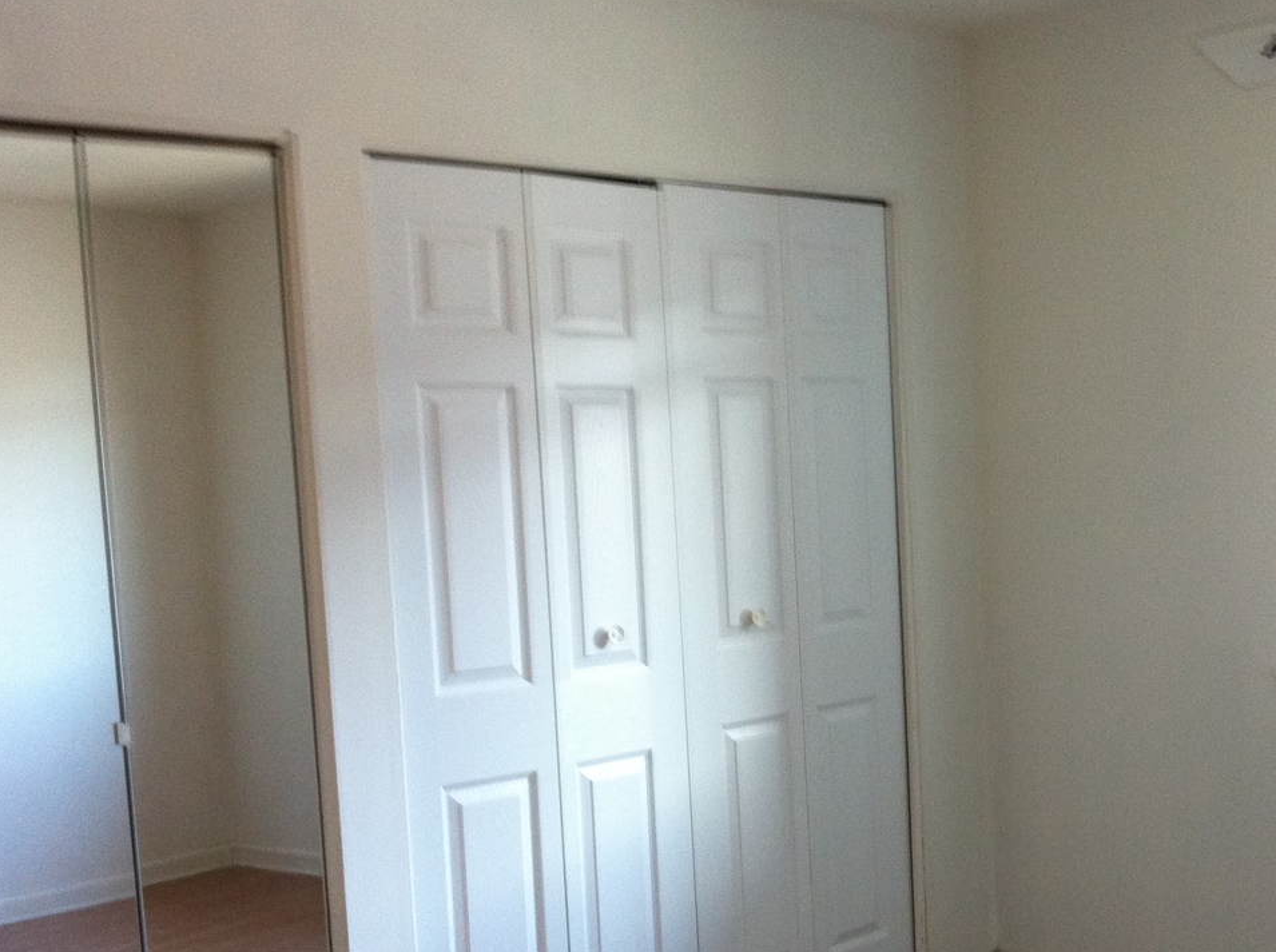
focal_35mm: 53
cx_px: 831
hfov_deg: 35.9
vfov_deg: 27.2
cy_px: 661
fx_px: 1950
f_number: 2.8
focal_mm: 3.85
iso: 160
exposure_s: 1/15
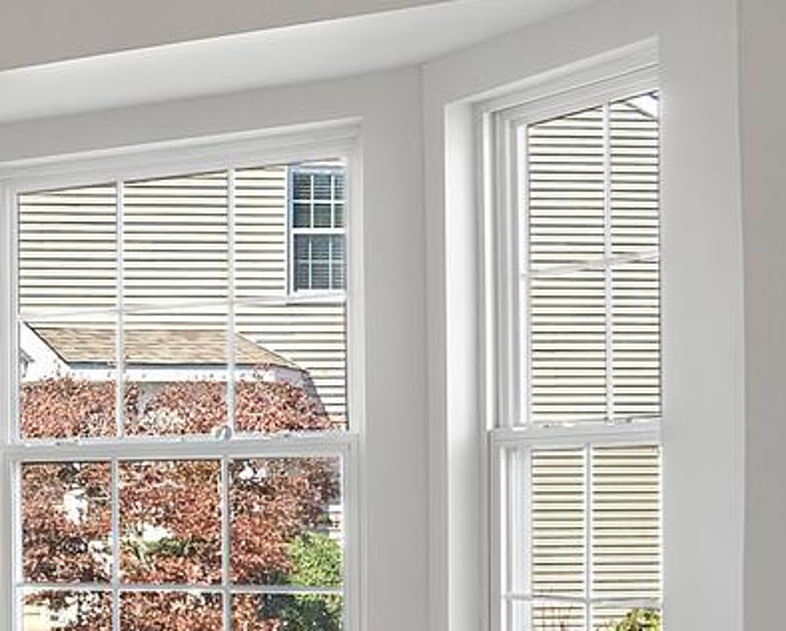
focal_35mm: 78
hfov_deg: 17.9
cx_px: -738
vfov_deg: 19.6
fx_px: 1816
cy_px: 466
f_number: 7.1
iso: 640
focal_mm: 16
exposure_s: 1/20
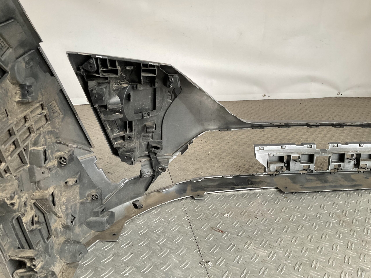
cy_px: 139
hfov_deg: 61.7
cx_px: 186
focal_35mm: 29
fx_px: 311
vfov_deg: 48.2
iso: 64
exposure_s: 1/50
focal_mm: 3
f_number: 1.8
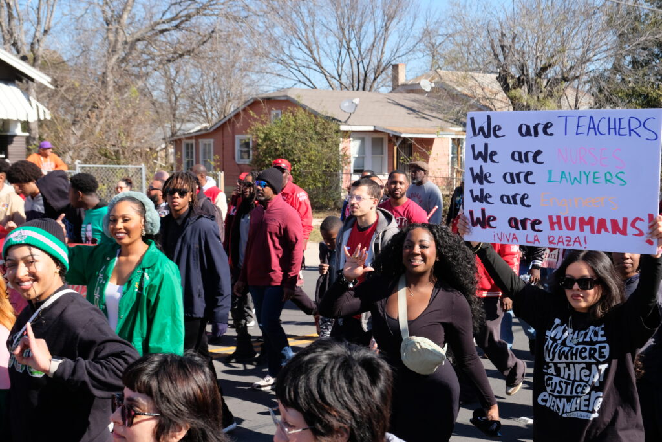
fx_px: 901
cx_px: 331
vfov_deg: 27.5
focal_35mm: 49
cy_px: 221
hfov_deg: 40.3
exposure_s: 1/340
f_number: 8
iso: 400
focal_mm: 32.9
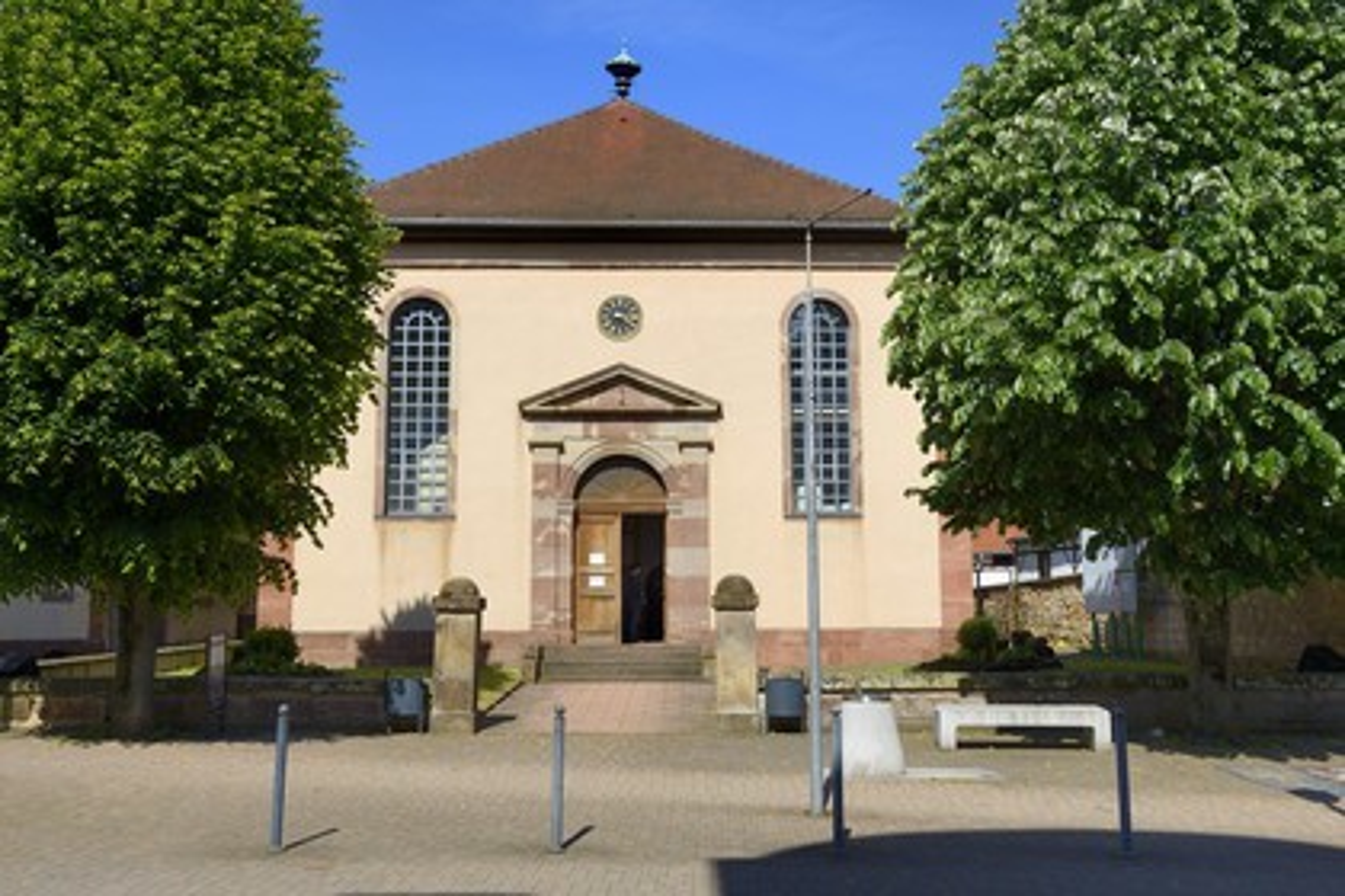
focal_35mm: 34
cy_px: 448
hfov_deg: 55.8
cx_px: 672
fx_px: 1270
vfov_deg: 38.9
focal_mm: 34
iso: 200
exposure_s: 1/250
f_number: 13
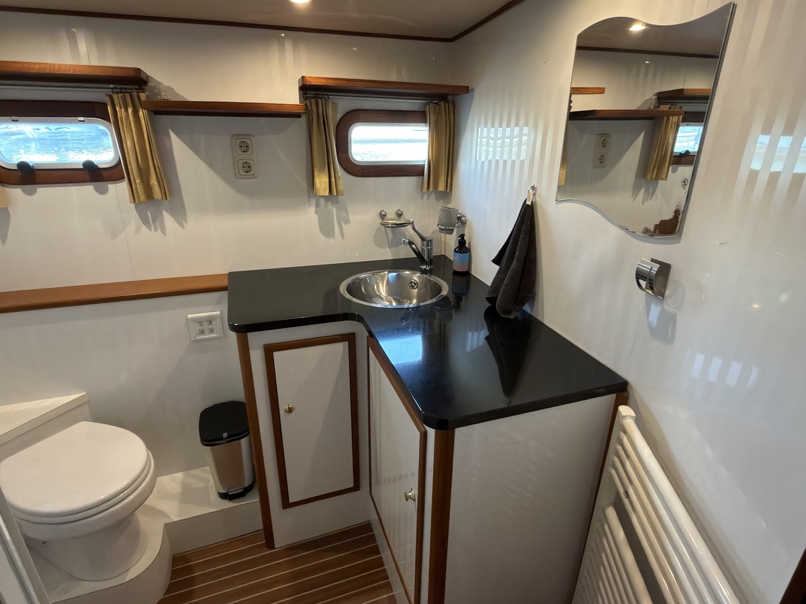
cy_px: 302
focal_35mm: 19
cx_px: 403
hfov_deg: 84.7
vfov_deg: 68.7
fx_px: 442
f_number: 2.2
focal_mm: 2.22
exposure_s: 1/29
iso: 320
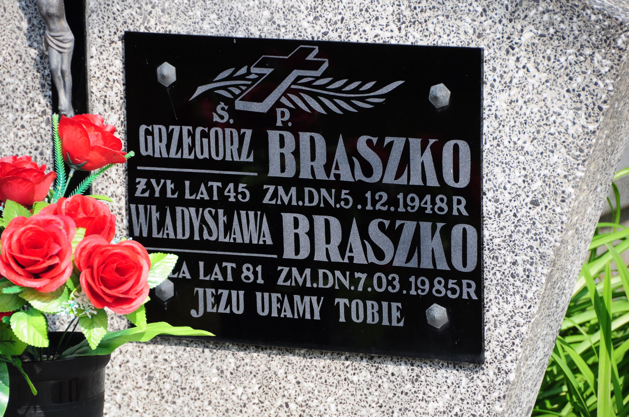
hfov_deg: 8.1
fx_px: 4450
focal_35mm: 255
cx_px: 314
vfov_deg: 5.4
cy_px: 208
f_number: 7.1
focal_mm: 170
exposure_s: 1/400
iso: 250
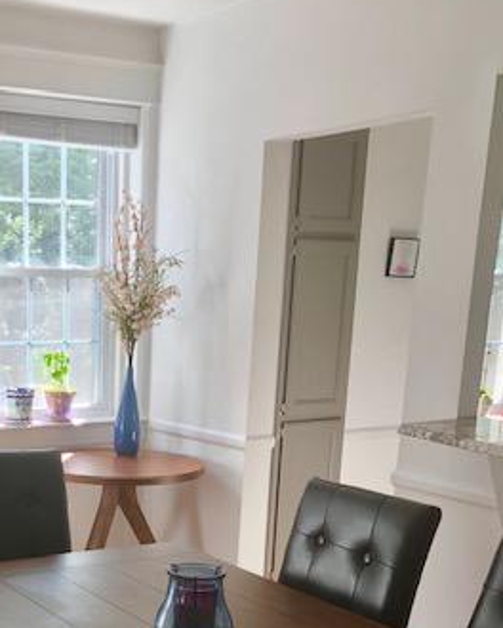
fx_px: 986
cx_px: 76
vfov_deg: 33.7
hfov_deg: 27.8
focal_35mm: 53
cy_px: 554
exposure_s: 1/120
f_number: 1.8
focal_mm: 4
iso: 50
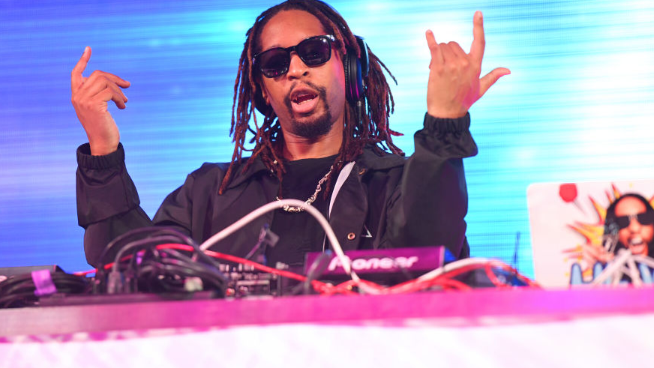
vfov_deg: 4.9
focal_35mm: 246
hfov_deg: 8.8
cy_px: 176
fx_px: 4267
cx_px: 332
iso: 1600
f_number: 3.2
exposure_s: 1/1250
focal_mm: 200
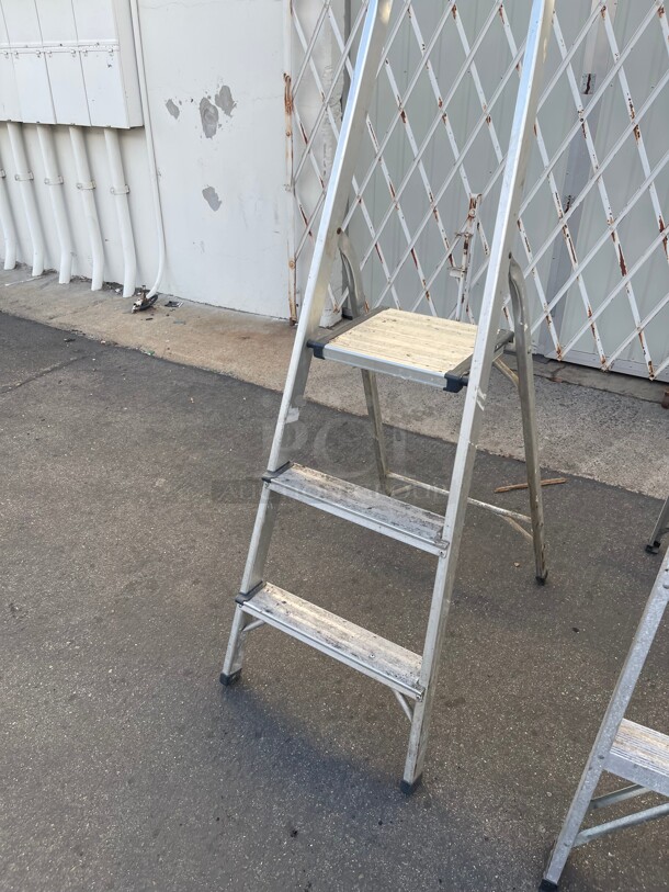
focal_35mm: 26
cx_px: 334
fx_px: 670
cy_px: 446
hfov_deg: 53.1
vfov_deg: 67.3
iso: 32
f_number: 1.6
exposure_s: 1/645
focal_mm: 5.1
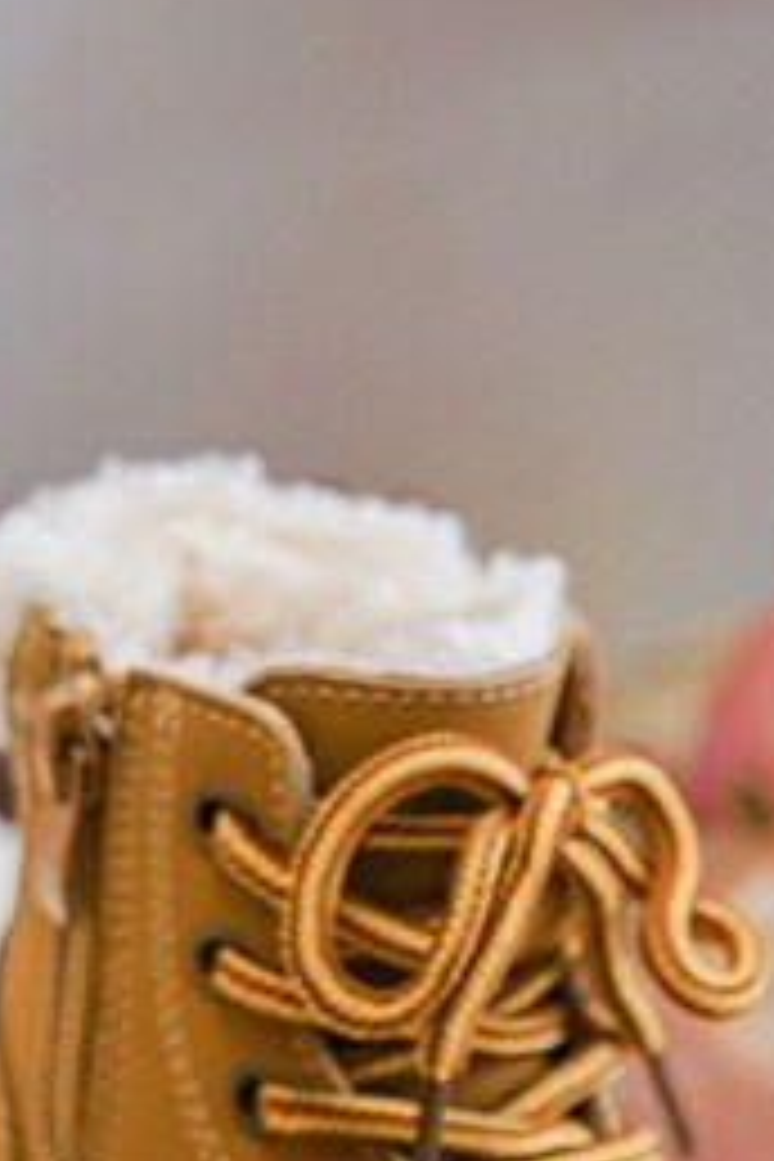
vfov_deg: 12.6
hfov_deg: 8.5
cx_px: -86
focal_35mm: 160
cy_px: 1292
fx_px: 5160
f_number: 4
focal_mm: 55
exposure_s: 1/100
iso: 500
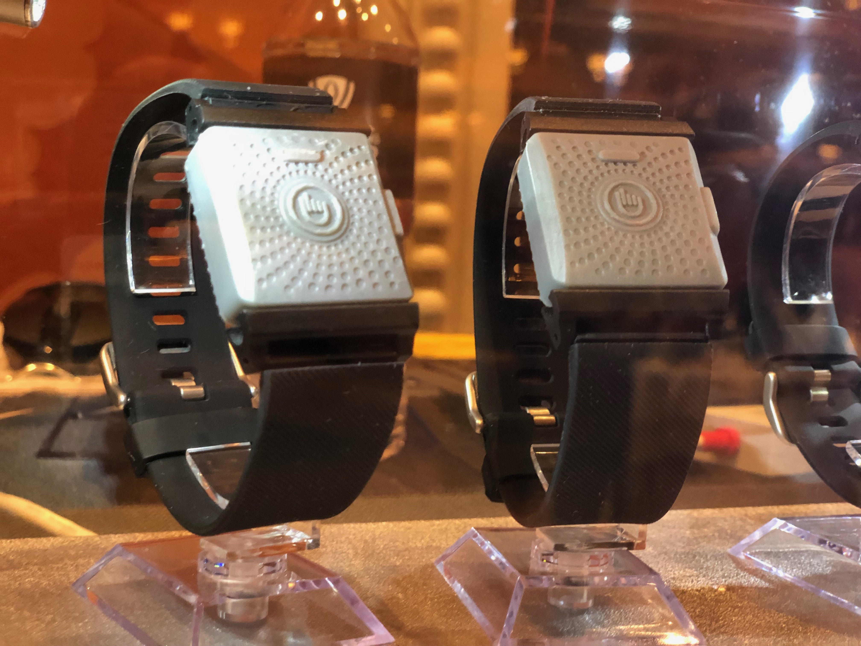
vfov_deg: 28.0
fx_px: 1293
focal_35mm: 52
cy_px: 323
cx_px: 430
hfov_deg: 36.8
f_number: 2.4
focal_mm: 6
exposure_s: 1/20
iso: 160
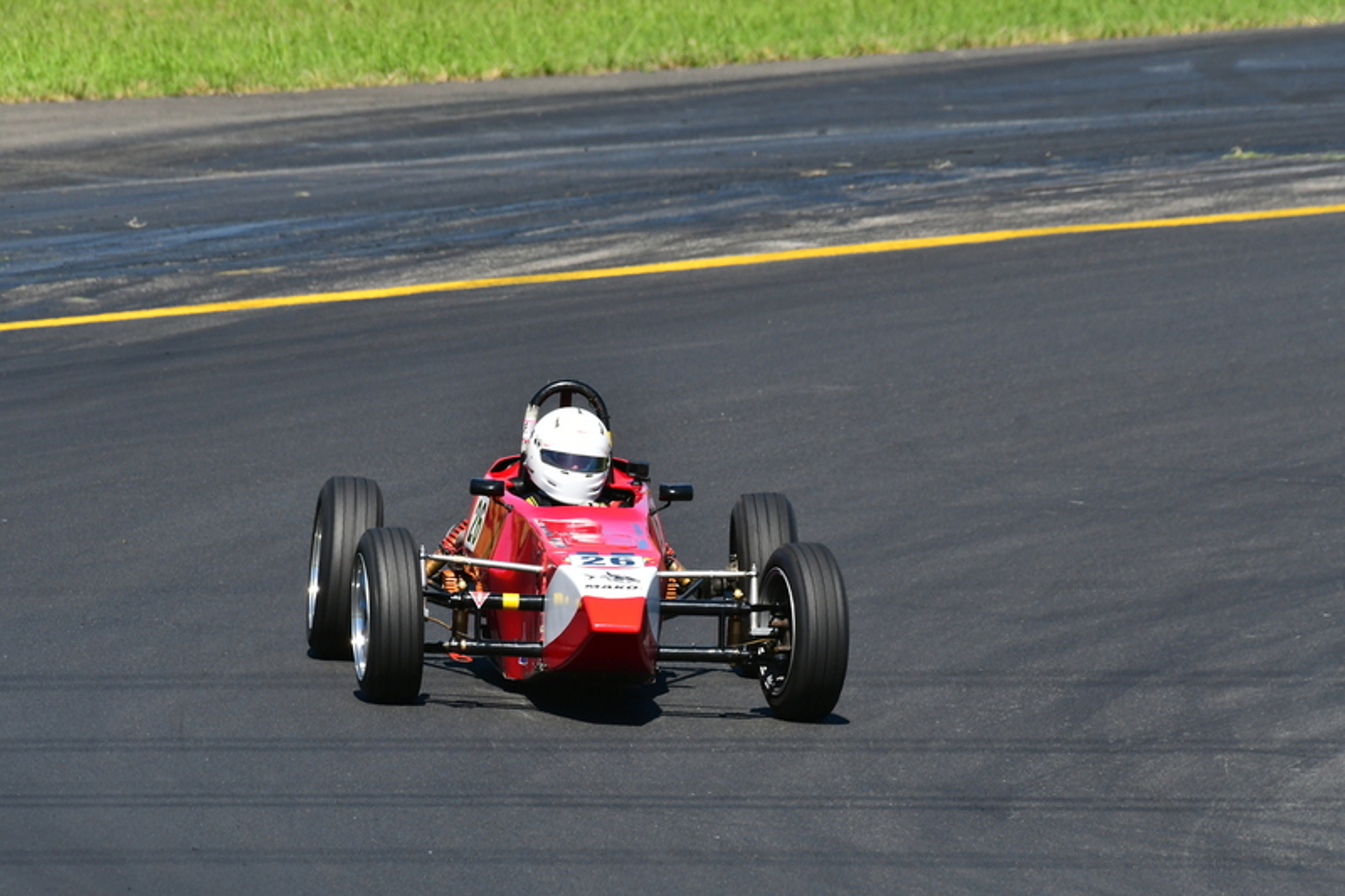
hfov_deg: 2.8
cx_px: 672
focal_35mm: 750
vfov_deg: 1.8
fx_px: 28013
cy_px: 448
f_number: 10
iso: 400
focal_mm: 500
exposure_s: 1/640
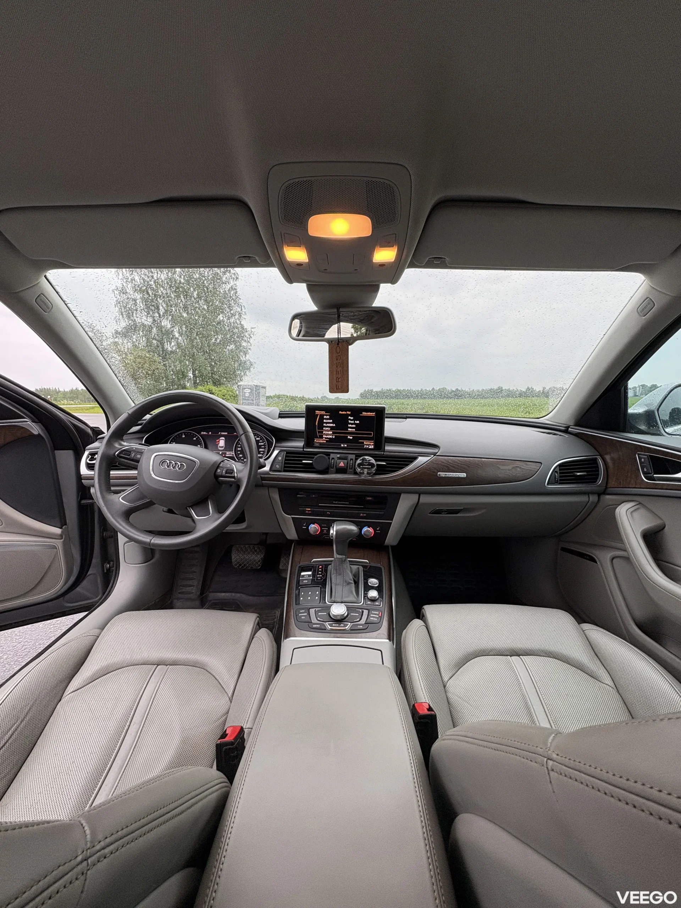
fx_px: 367
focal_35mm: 14
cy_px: 454
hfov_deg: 85.7
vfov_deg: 102.1
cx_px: 340
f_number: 2.2
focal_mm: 2.22
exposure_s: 1/99
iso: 64
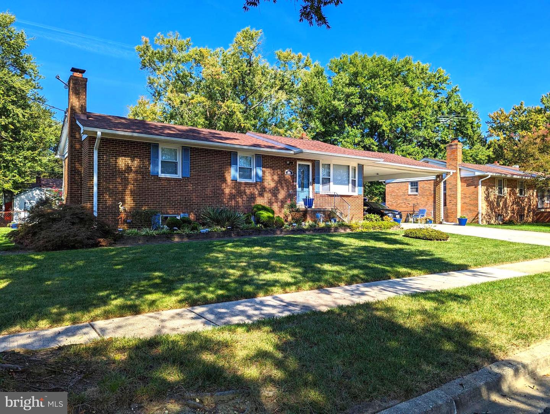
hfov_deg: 71.5
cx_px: 275
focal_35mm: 24
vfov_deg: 56.9
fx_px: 382
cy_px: 207
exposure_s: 1/1272
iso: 40
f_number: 1.85
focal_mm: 6.81
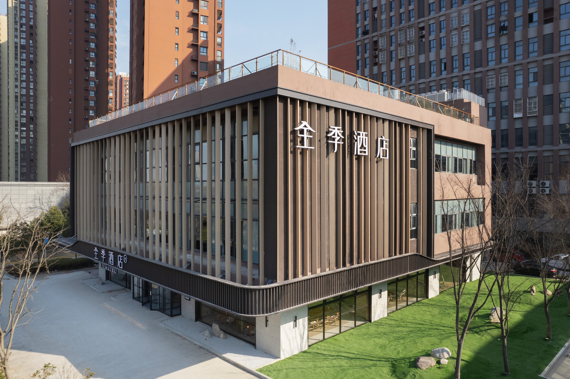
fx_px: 348
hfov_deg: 78.6
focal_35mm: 22
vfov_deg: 57.2
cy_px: 190
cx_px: 285
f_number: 2.8
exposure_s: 1/1600
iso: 200
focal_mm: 8.38
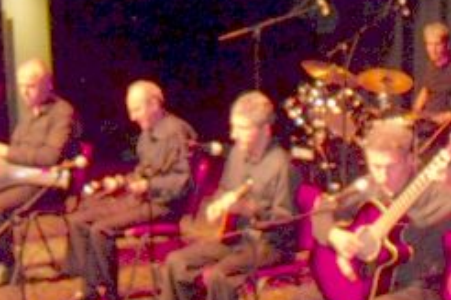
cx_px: 512
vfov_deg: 14.9
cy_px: 148
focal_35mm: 92
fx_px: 1152
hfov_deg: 20.9
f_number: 2.8
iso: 400
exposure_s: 1/45
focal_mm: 6
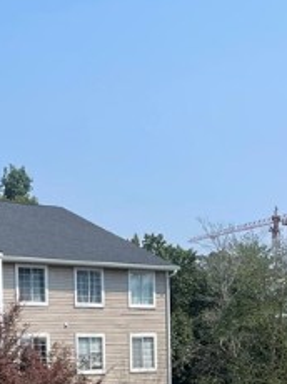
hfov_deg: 16.5
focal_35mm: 87
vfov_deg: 21.8
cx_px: -15
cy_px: 369
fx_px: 964
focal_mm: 5.1
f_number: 1.6
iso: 32
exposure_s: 1/3663
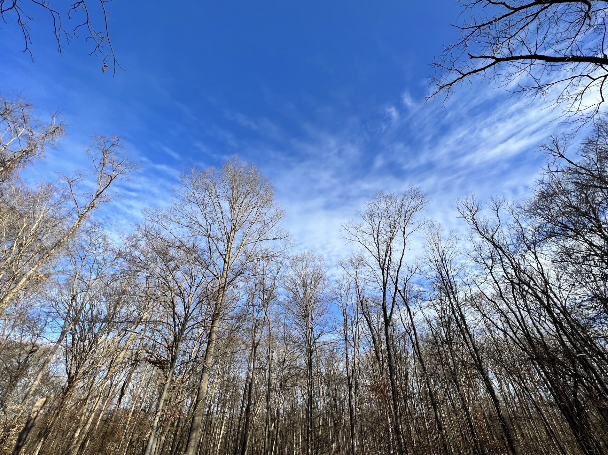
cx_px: 317
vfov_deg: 85.6
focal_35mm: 14
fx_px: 246
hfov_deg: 102.0
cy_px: 232
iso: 32
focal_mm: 1.57
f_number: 1.8
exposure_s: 1/1167
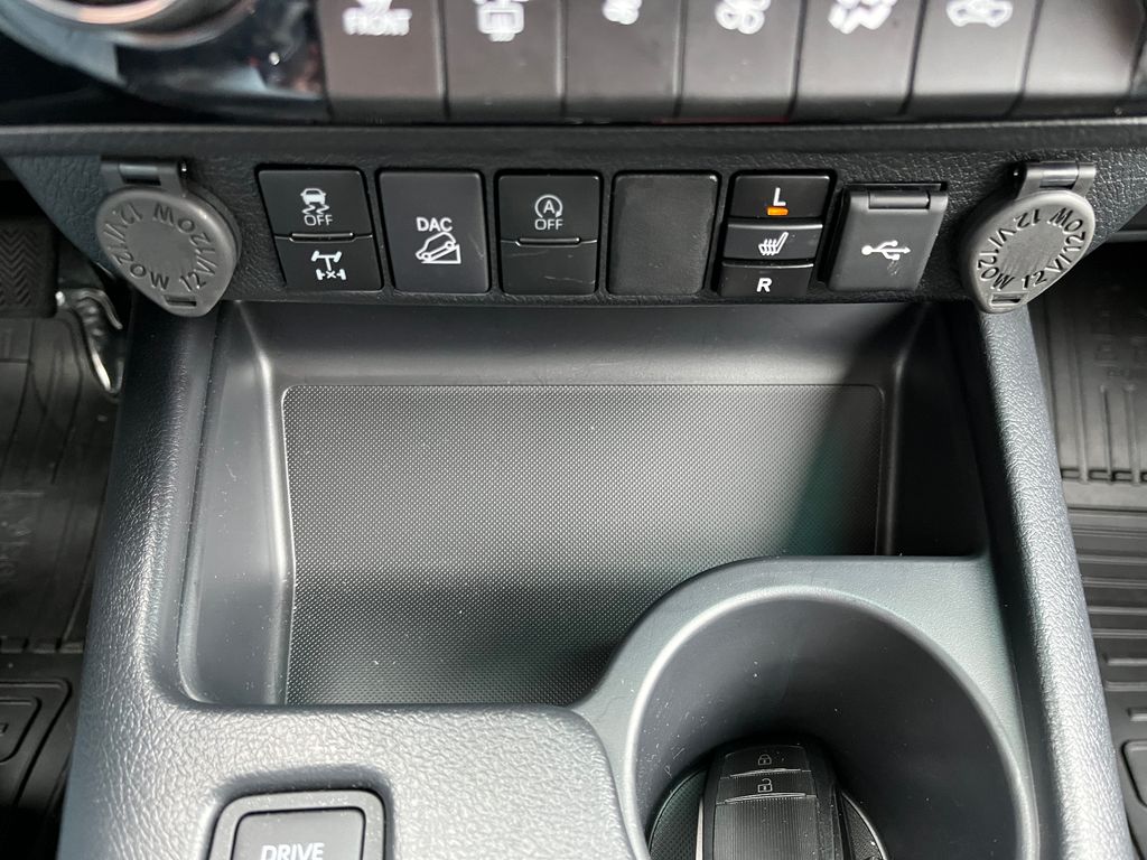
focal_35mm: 26
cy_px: 430
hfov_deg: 67.3
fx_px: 862
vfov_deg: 53.1
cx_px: 574
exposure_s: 1/36
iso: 500
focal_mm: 5.1
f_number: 1.6
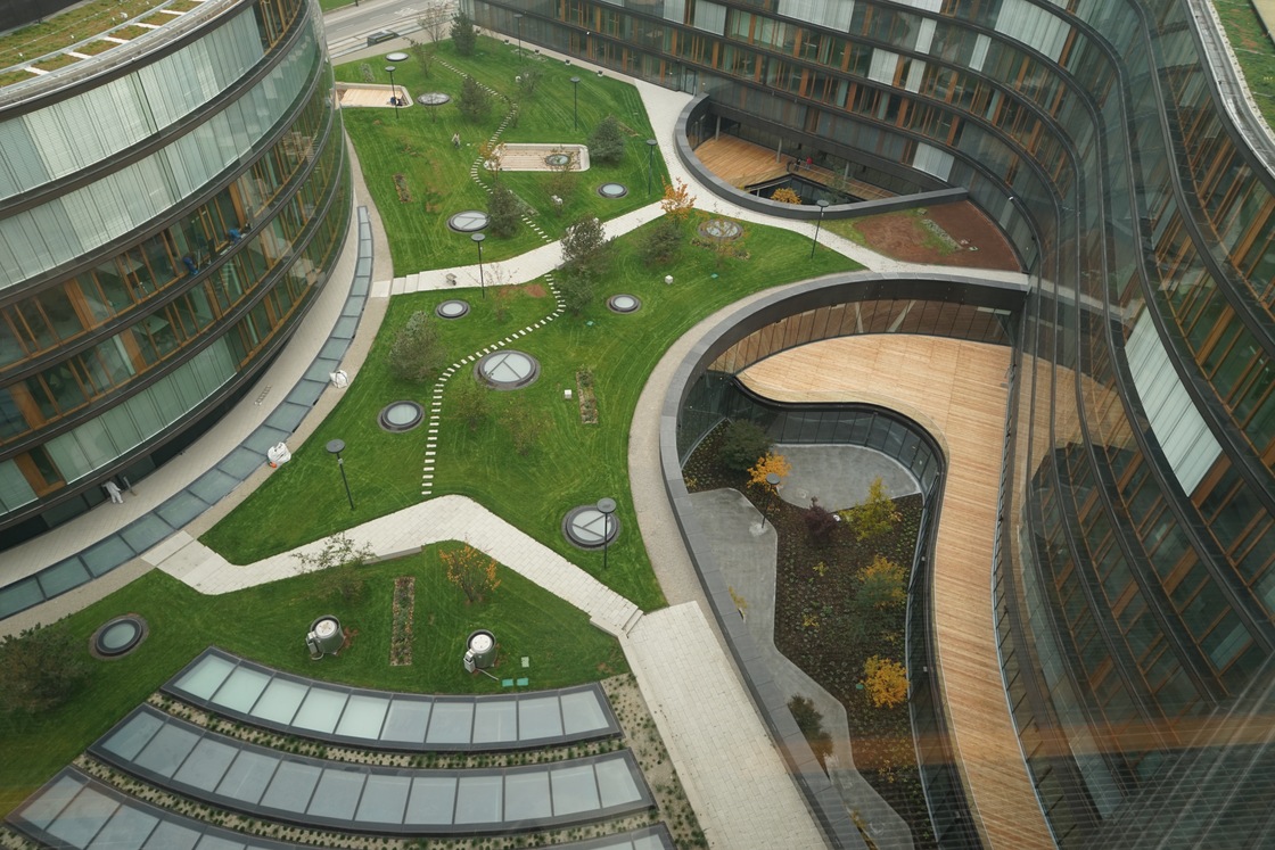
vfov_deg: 53.1
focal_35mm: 24
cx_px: 638
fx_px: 850
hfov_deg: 73.7
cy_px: 425
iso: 200
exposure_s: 1/100
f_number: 8
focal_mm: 24
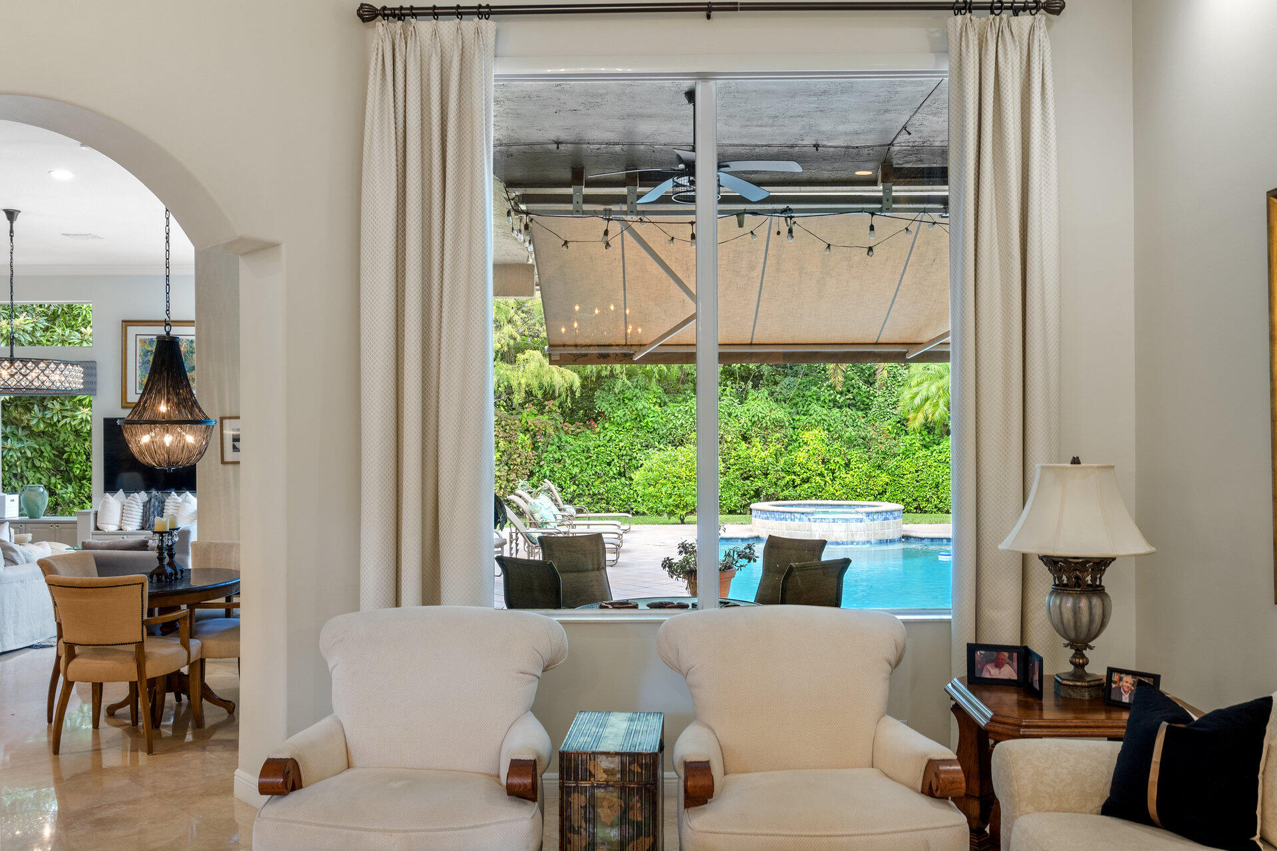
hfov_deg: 60.3
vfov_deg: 42.3
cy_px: 426
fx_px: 1099
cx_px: 638
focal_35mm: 31
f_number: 7.1
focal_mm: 21
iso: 125
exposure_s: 1/1.67
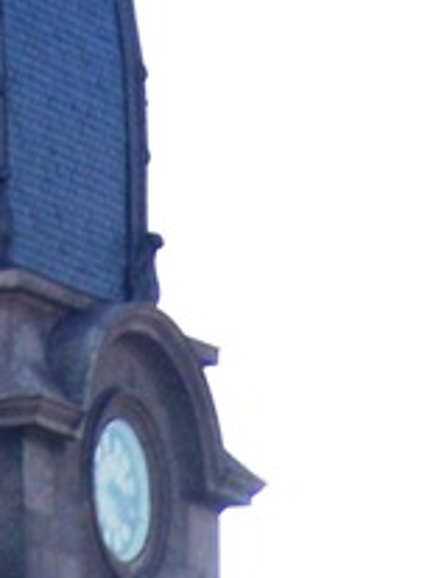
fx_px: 13623
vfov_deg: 2.4
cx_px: -137
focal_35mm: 816
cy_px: -314
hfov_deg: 1.8
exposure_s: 1/125
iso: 80
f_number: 8
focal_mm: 36.2
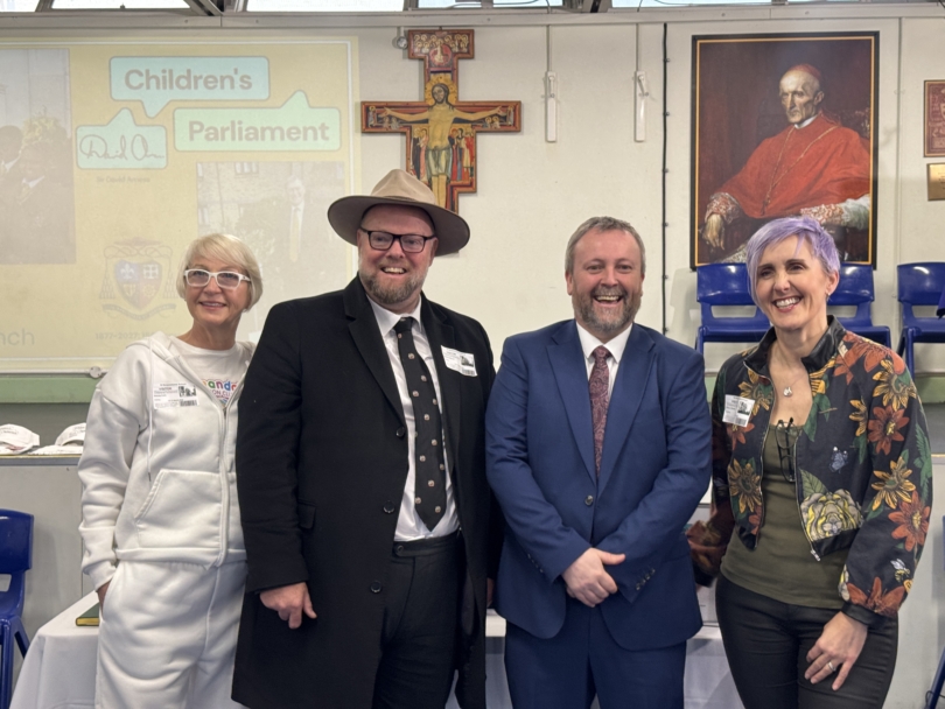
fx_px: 1311
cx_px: 472
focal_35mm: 48
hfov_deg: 39.6
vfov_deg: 30.3
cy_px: 354
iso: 80
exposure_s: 1/50
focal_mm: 6.76
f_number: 1.78
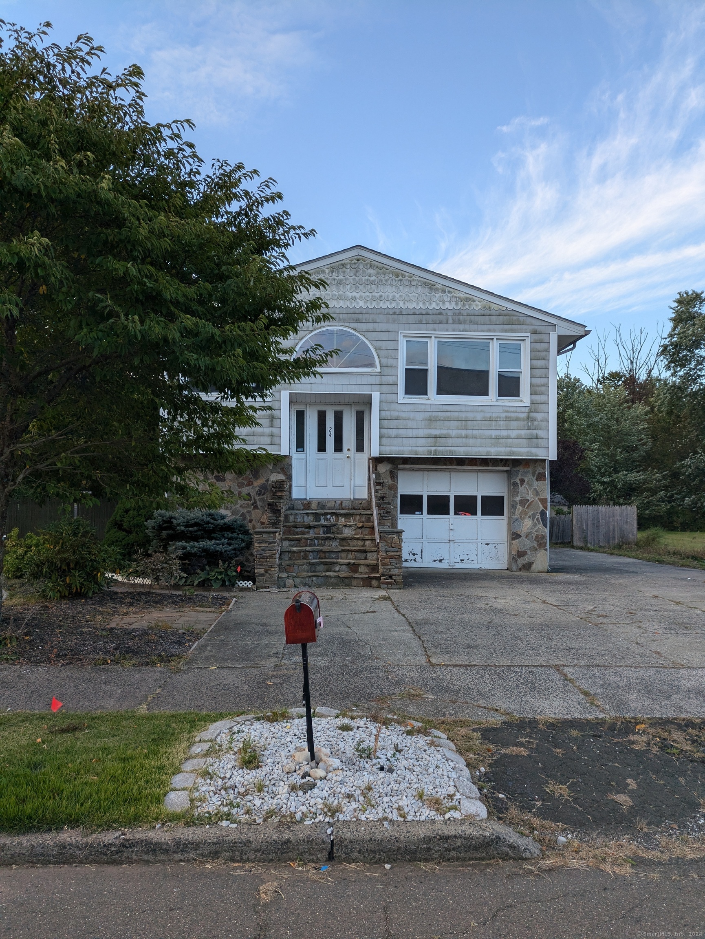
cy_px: 470
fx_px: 678
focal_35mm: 25
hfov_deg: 54.9
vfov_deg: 69.4
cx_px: 352
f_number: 1.89
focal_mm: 5.43
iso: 47
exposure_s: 1/504
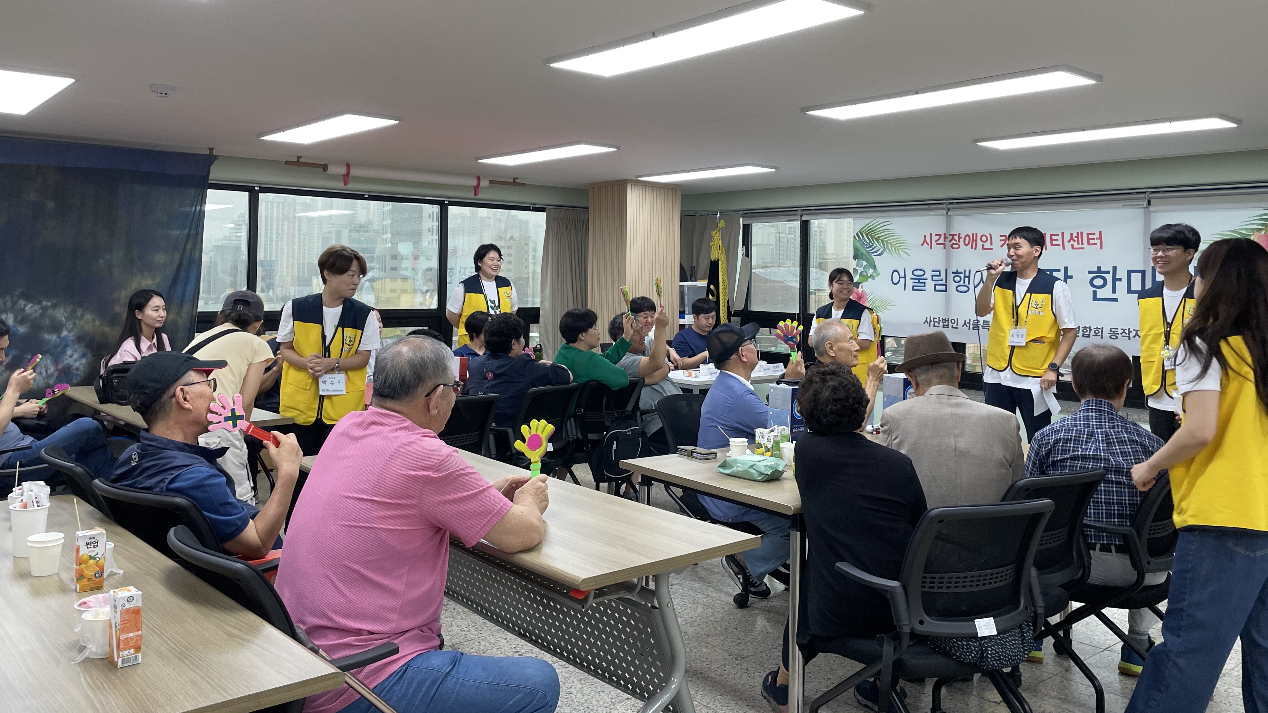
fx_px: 975
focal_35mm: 29
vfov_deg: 40.0
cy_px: 277
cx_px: 627
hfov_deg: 66.1
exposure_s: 1/120
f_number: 1.6
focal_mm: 4.2
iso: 80
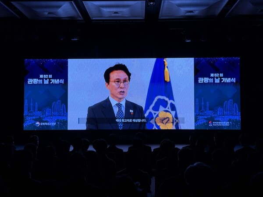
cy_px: 98
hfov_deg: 39.7
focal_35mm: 48
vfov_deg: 30.3
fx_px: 365
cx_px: 132
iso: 50
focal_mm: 6.76
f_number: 1.78
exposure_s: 1/167
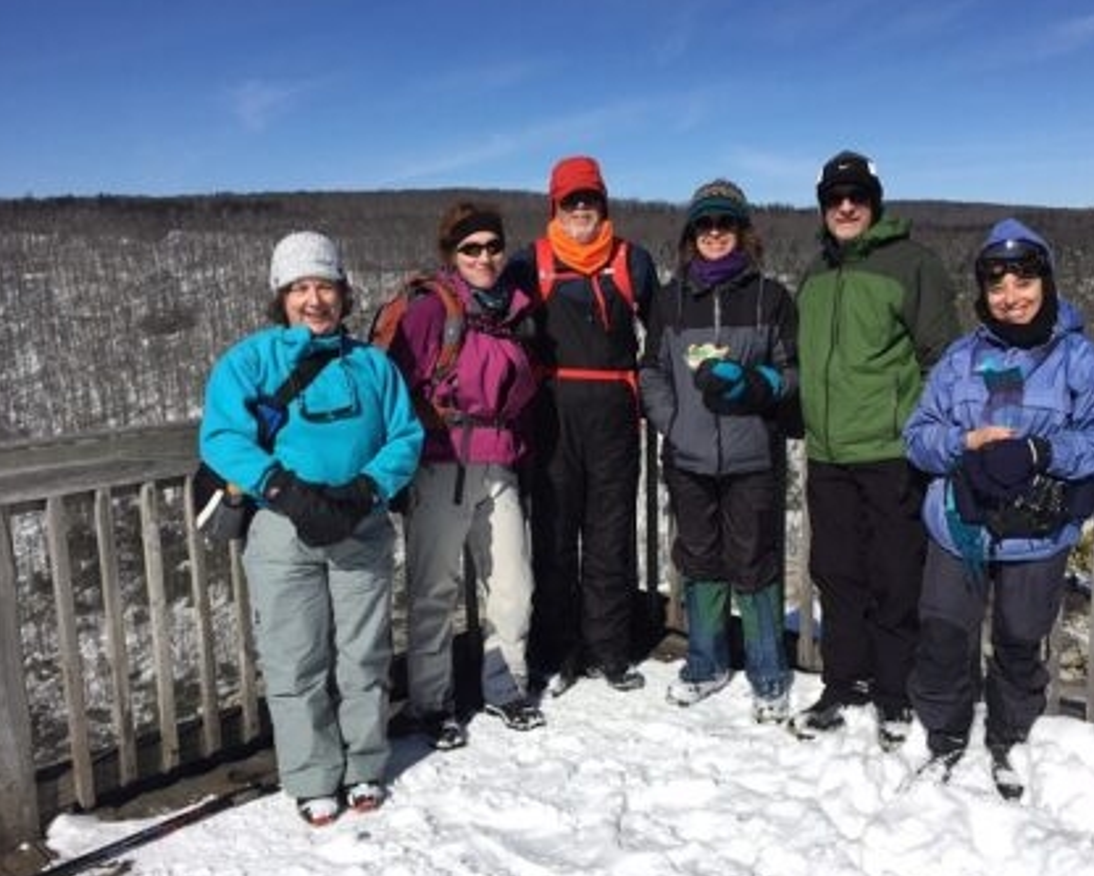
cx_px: 631
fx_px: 1101
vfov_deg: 43.4
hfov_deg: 52.6
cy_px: 459
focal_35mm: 34
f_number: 2.2
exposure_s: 1/4950
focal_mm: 4.15
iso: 32
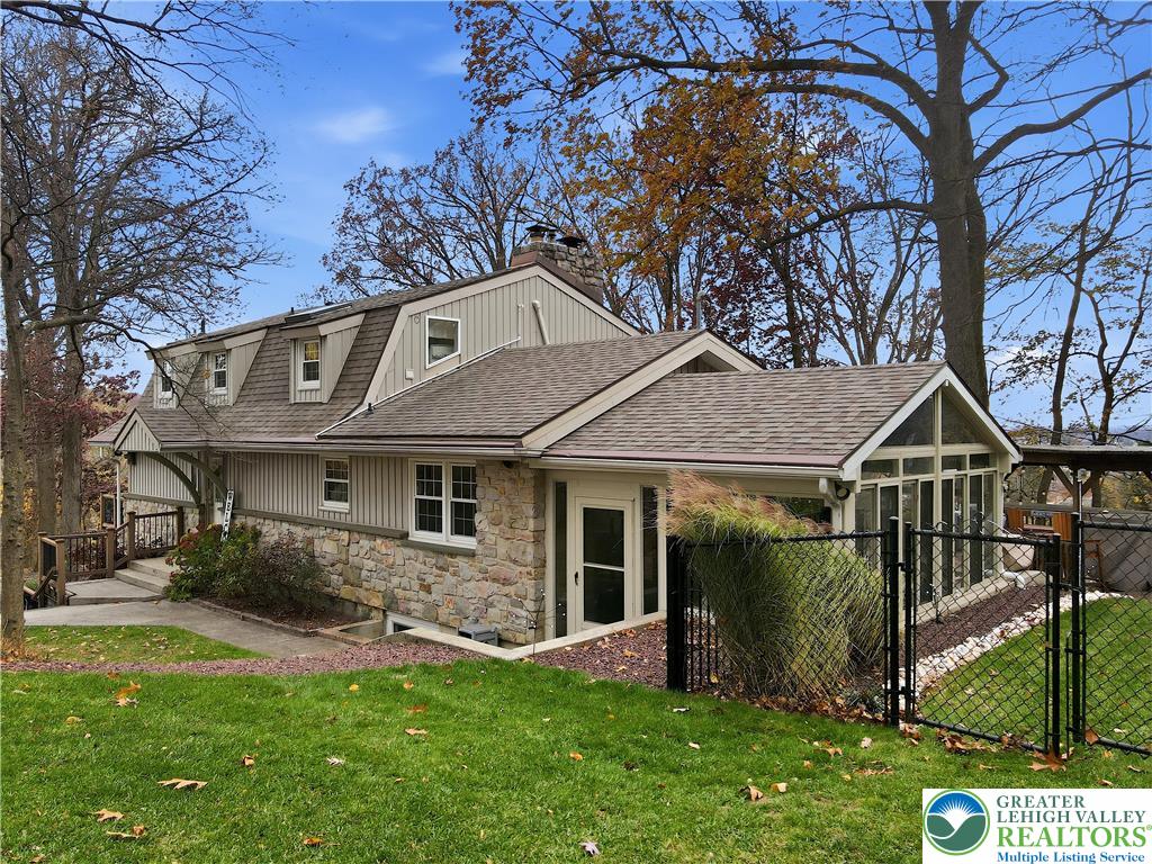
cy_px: 432
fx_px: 799
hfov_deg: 71.6
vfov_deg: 56.8
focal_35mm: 24
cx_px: 576
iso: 100
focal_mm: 4.5
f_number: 2.8
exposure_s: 1/160
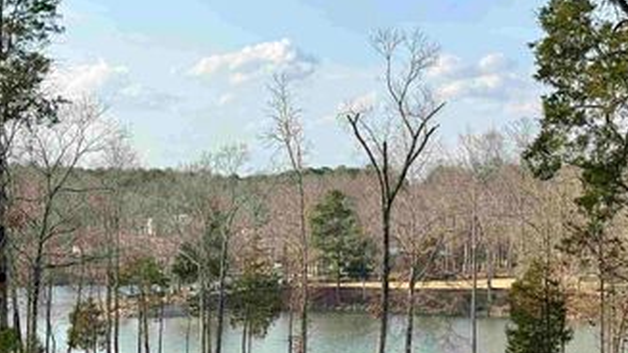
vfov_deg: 15.0
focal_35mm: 80
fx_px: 1332
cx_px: 353
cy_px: 279
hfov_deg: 26.5
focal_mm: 6.76
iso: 64
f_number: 1.78
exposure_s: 1/2865
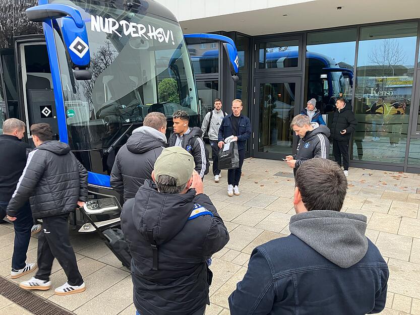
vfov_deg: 49.8
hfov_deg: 63.4
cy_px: 158
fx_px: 340
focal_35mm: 28
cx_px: 210
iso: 80
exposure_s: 1/92
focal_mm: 3.99
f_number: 1.8
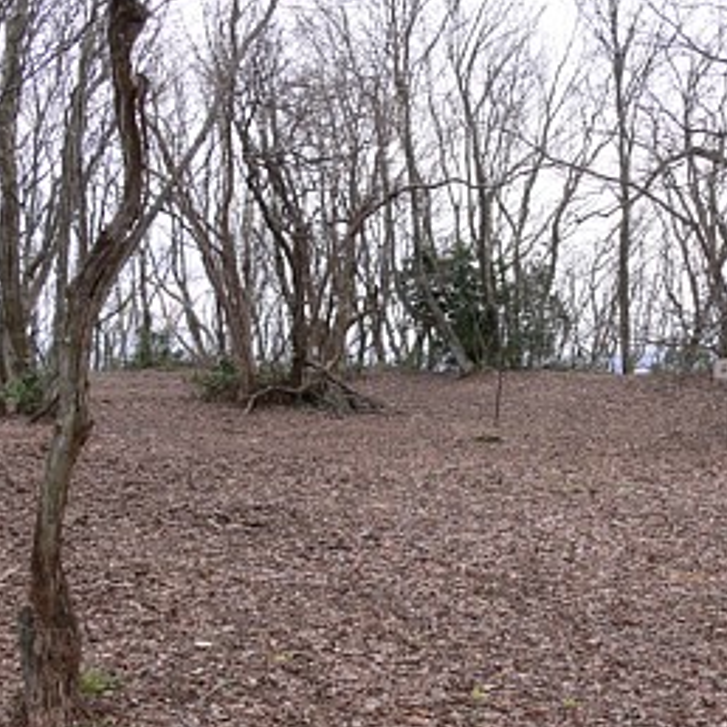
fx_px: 1141
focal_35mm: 48
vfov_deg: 35.3
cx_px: 451
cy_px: 409
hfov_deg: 35.2
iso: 80
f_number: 4.5
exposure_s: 1/100
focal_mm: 7.4
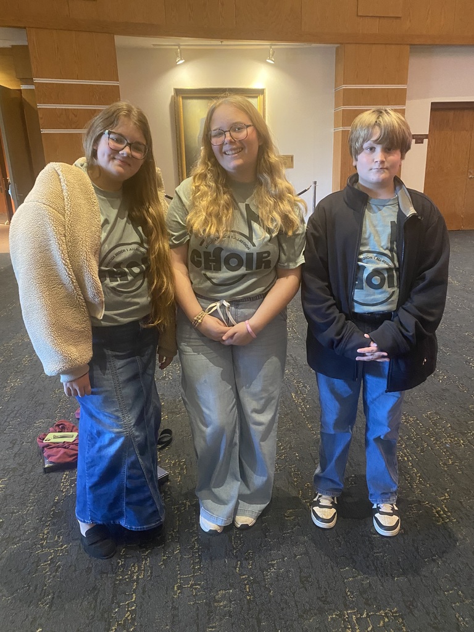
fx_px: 475
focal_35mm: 26
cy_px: 316
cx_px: 237
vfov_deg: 67.3
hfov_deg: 53.1
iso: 500
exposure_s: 1/40
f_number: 1.8
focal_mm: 4.25
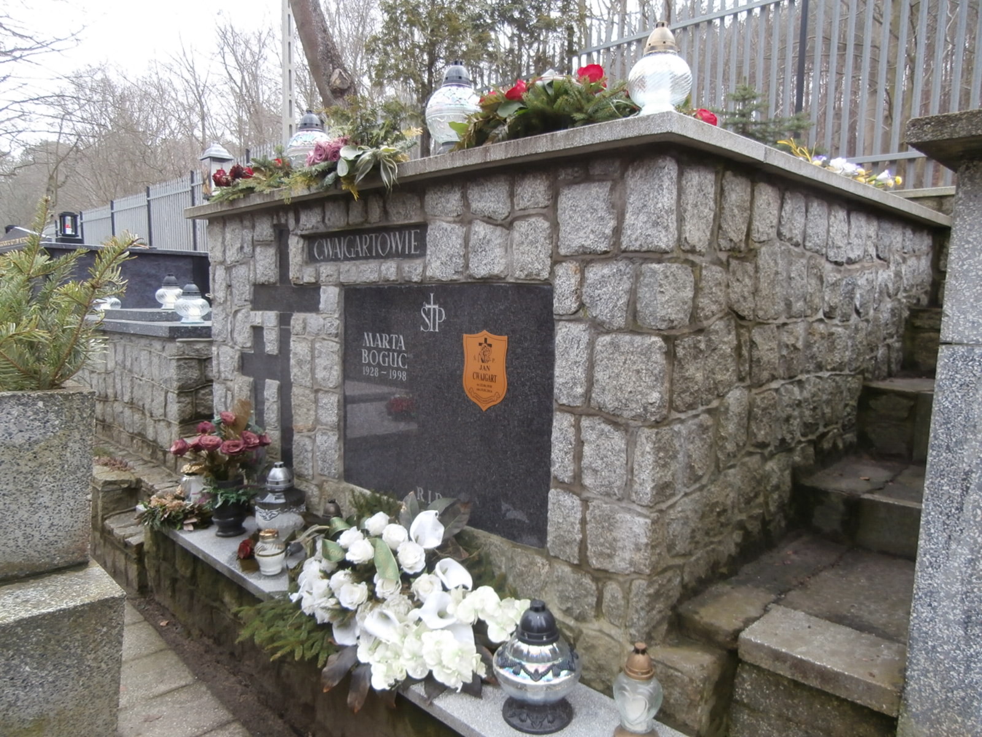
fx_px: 681
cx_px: 491
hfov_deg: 71.6
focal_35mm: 24
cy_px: 368
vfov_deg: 56.8
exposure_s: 1/60
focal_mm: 4.2
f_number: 3
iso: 100
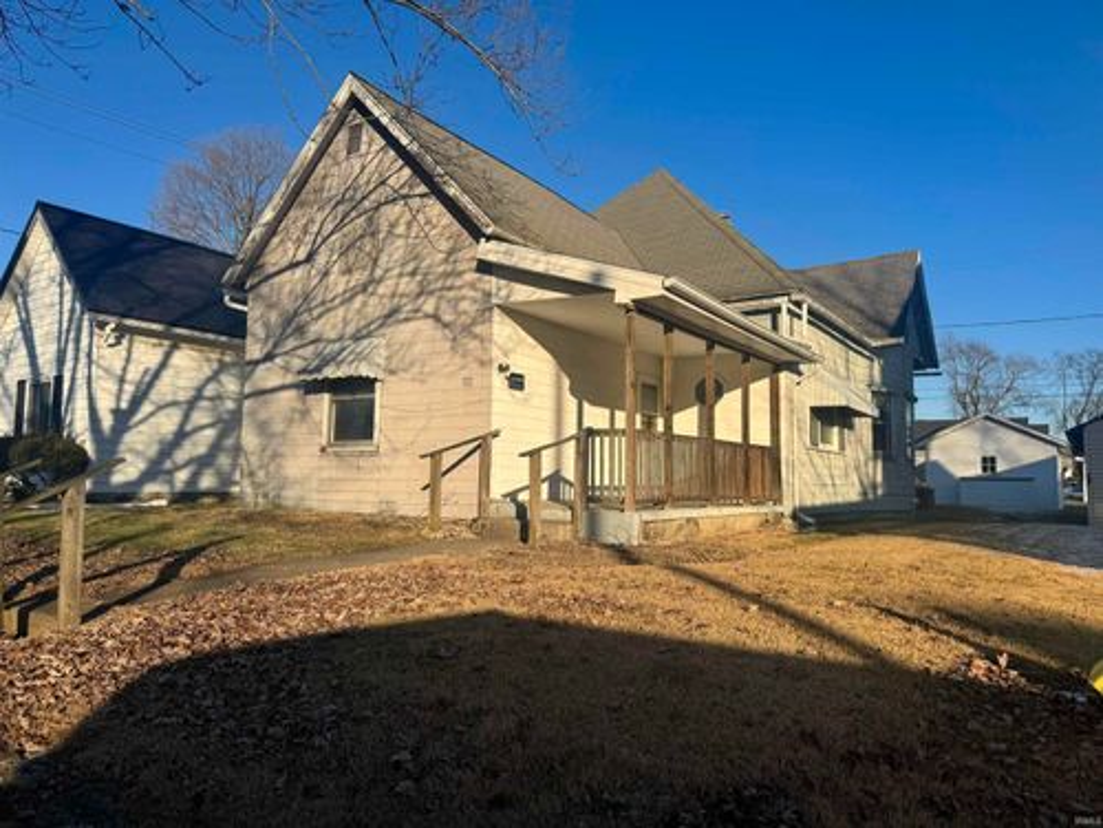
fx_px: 765
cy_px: 414
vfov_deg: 56.8
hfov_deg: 71.6
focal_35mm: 24
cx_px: 552
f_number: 1.78
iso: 80
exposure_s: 1/4950
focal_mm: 6.76
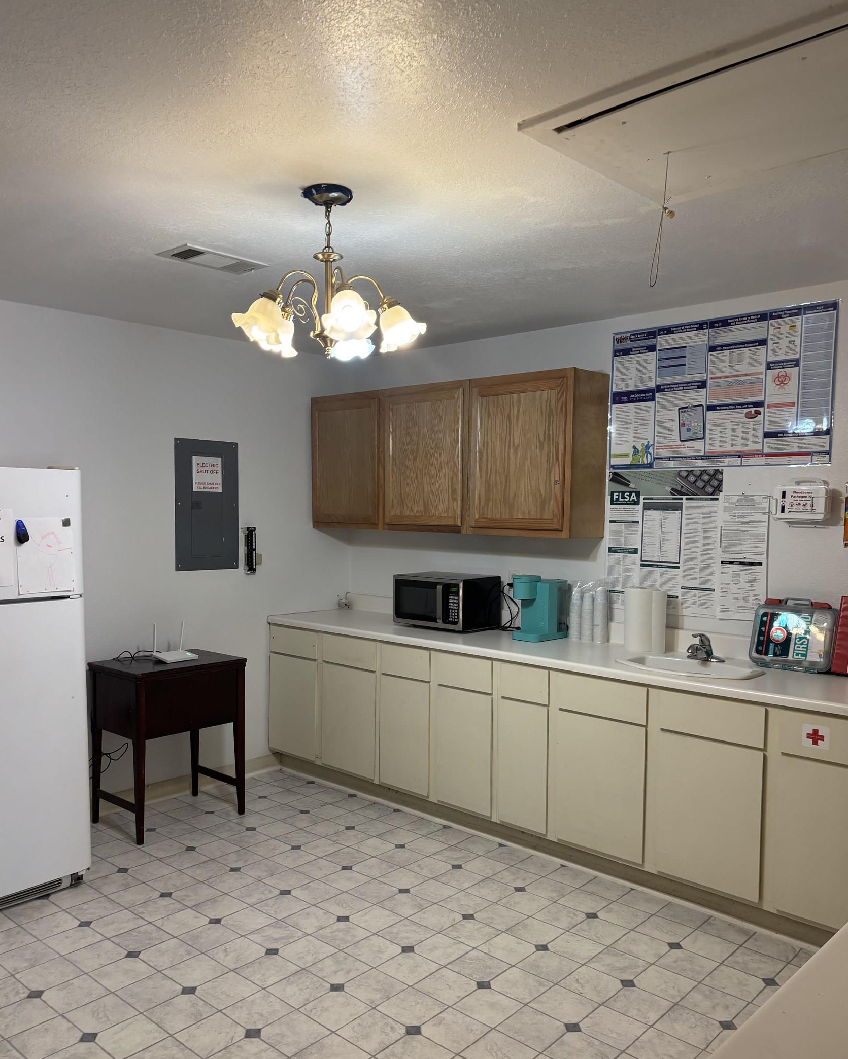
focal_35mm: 28
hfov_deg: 51.5
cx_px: 421
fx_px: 878
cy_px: 575
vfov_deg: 62.1
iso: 100
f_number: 1.6
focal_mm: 5.96
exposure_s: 1/60
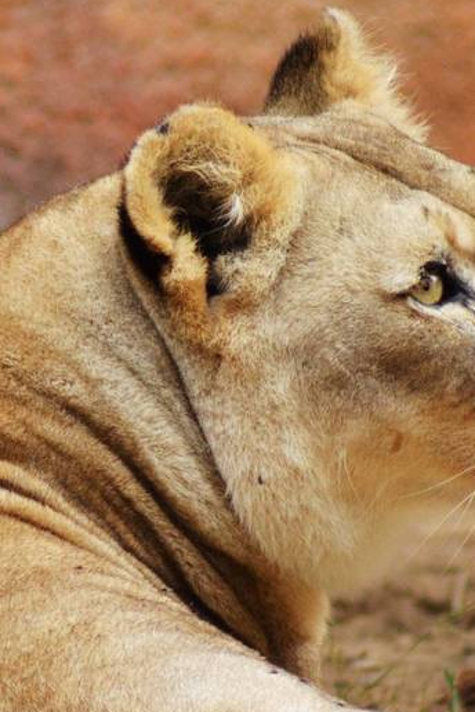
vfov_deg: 2.1
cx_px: -66
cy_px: 504
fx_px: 19276
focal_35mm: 974
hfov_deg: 1.4
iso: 800
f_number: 4.8
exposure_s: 1/1000
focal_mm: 210
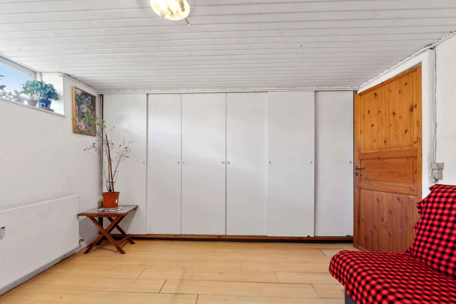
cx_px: 228
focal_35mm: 15
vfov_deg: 77.3
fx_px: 190
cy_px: 152
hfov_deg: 100.4
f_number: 8
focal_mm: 10
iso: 200
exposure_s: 1/2.5
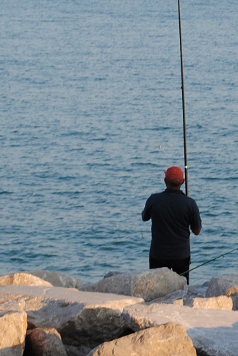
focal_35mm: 260
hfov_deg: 5.2
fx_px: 2578
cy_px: 45
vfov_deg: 7.9
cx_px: 392
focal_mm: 44
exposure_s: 1/160
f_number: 6.3
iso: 100
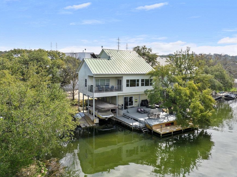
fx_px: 192
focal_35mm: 28
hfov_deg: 63.3
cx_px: 131
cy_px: 80
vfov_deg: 49.6
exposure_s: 1/4000
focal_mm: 12.29
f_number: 2.8
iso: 100
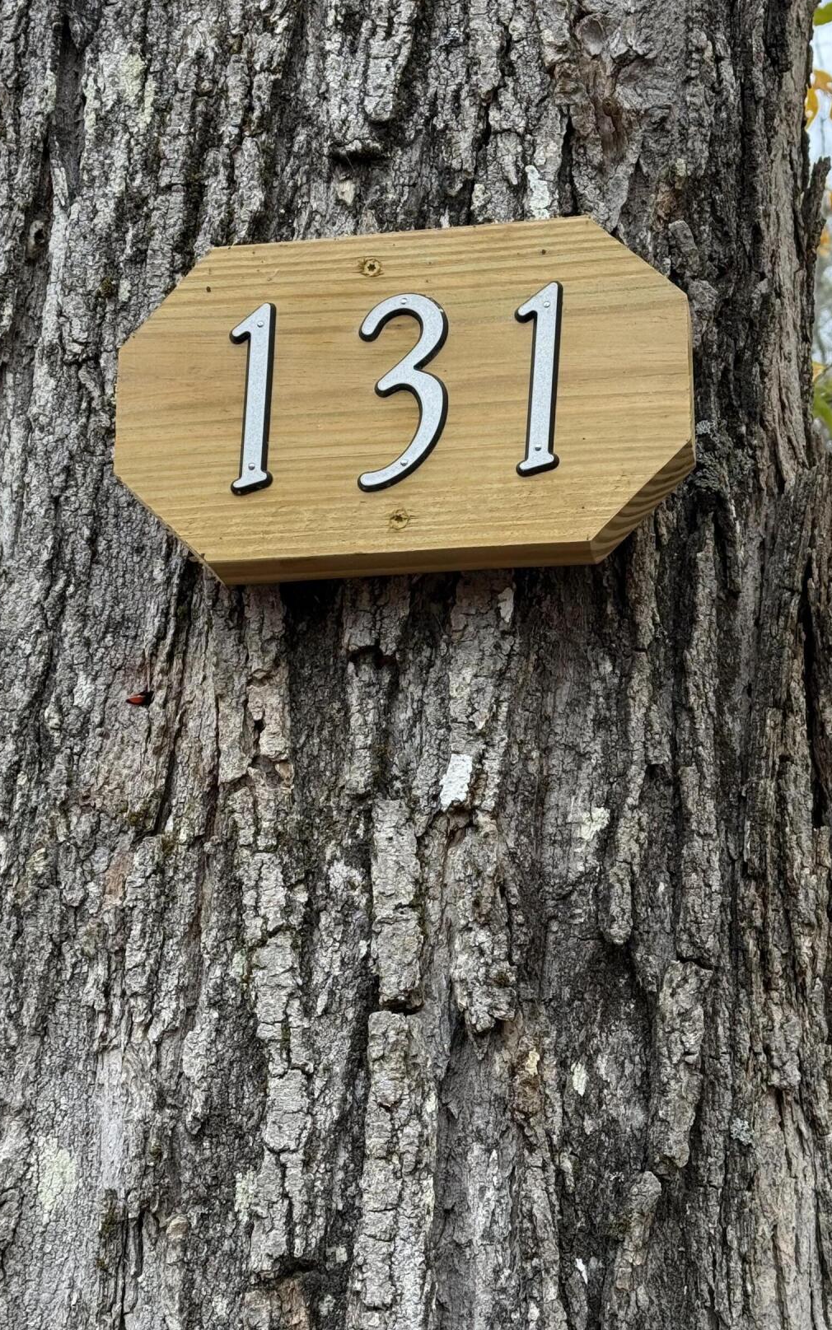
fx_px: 2285
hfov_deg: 20.6
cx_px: 450
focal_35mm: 63
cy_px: 534
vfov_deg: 32.4
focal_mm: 6.76
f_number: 1.78
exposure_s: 1/538
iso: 100
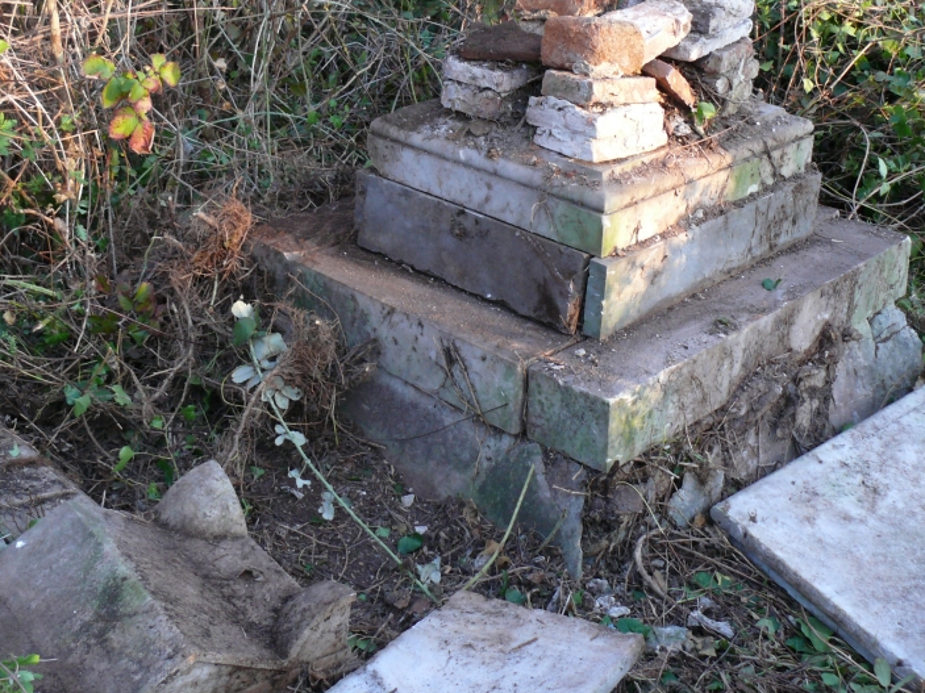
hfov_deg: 37.5
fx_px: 1363
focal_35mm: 51
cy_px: 249
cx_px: 458
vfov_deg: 28.4
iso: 125
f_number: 2.8
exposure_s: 1/125
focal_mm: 7.4
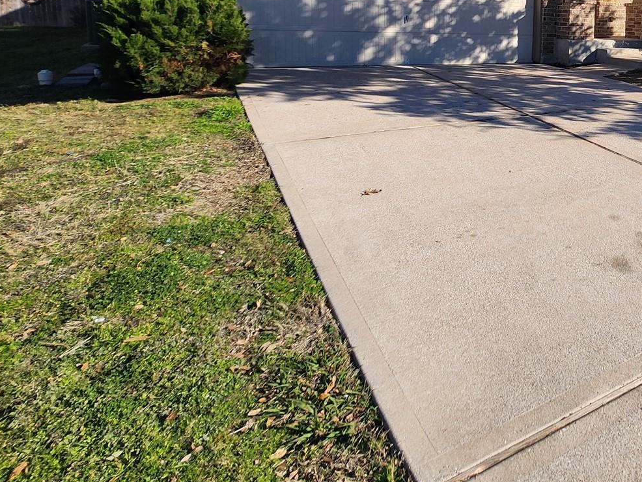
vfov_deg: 48.0
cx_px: 619
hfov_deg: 53.7
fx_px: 501
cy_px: 84
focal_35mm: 27
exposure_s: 1/978
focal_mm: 1.7
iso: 32
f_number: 2.2
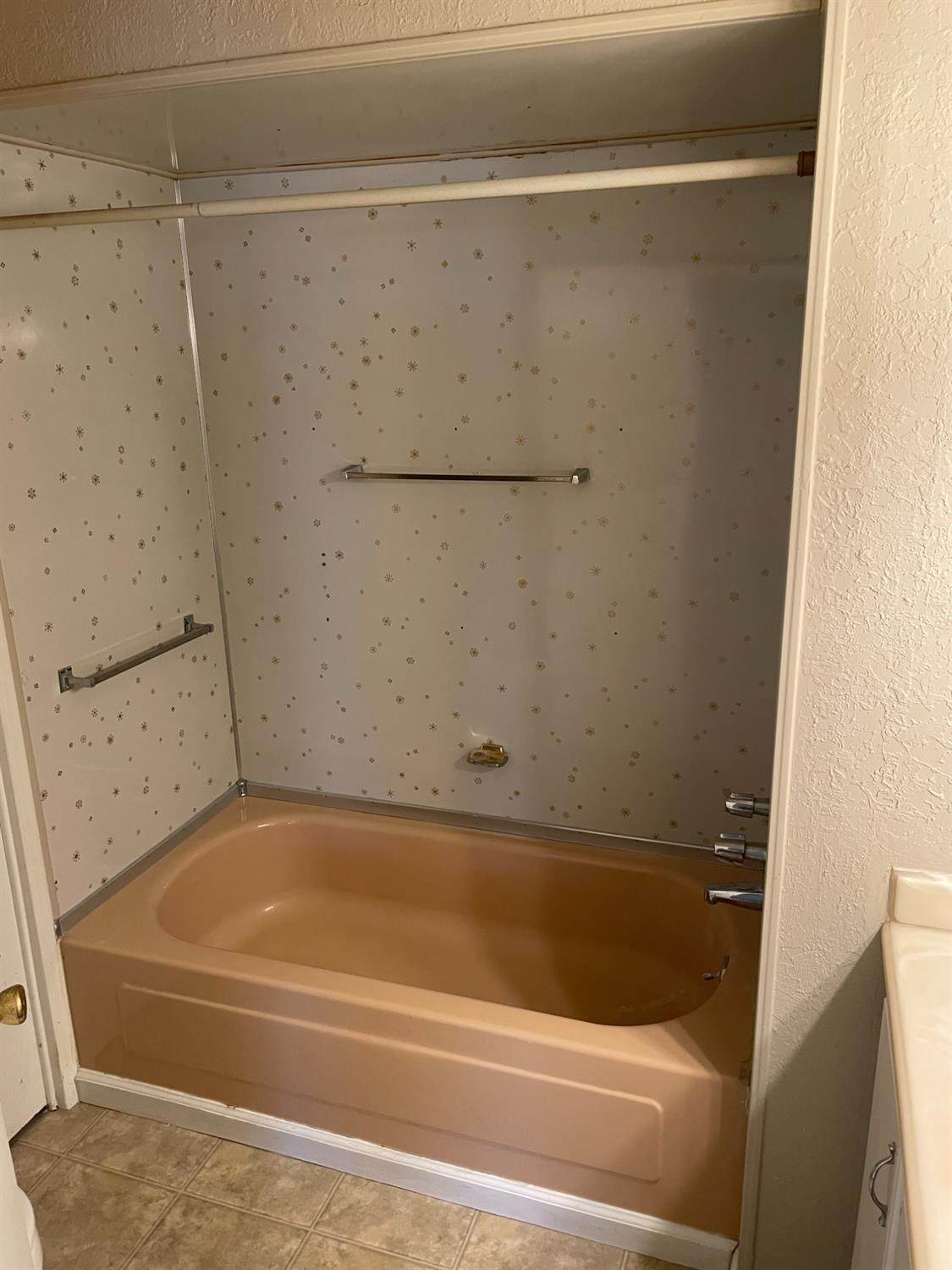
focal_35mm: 26
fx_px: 953
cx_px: 476
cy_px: 635
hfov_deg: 53.1
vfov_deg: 67.3
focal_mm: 4.2
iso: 100
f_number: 1.6
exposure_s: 1/60
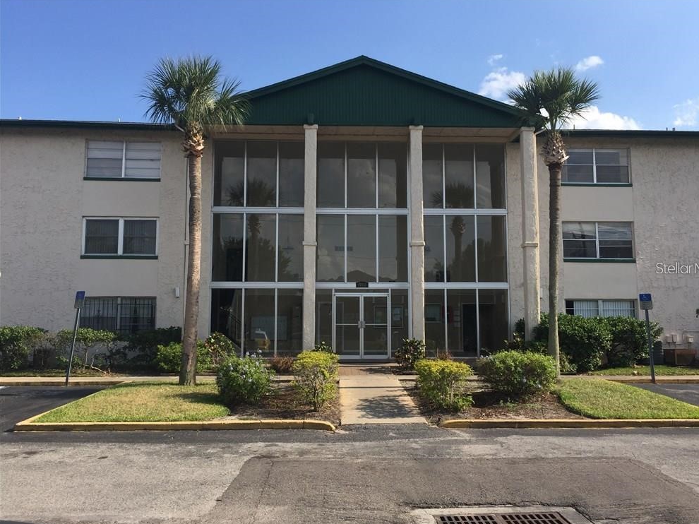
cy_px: 268
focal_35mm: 30
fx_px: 606
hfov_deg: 60.0
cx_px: 361
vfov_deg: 46.8
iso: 32
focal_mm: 4.15
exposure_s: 1/1163
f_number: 2.2
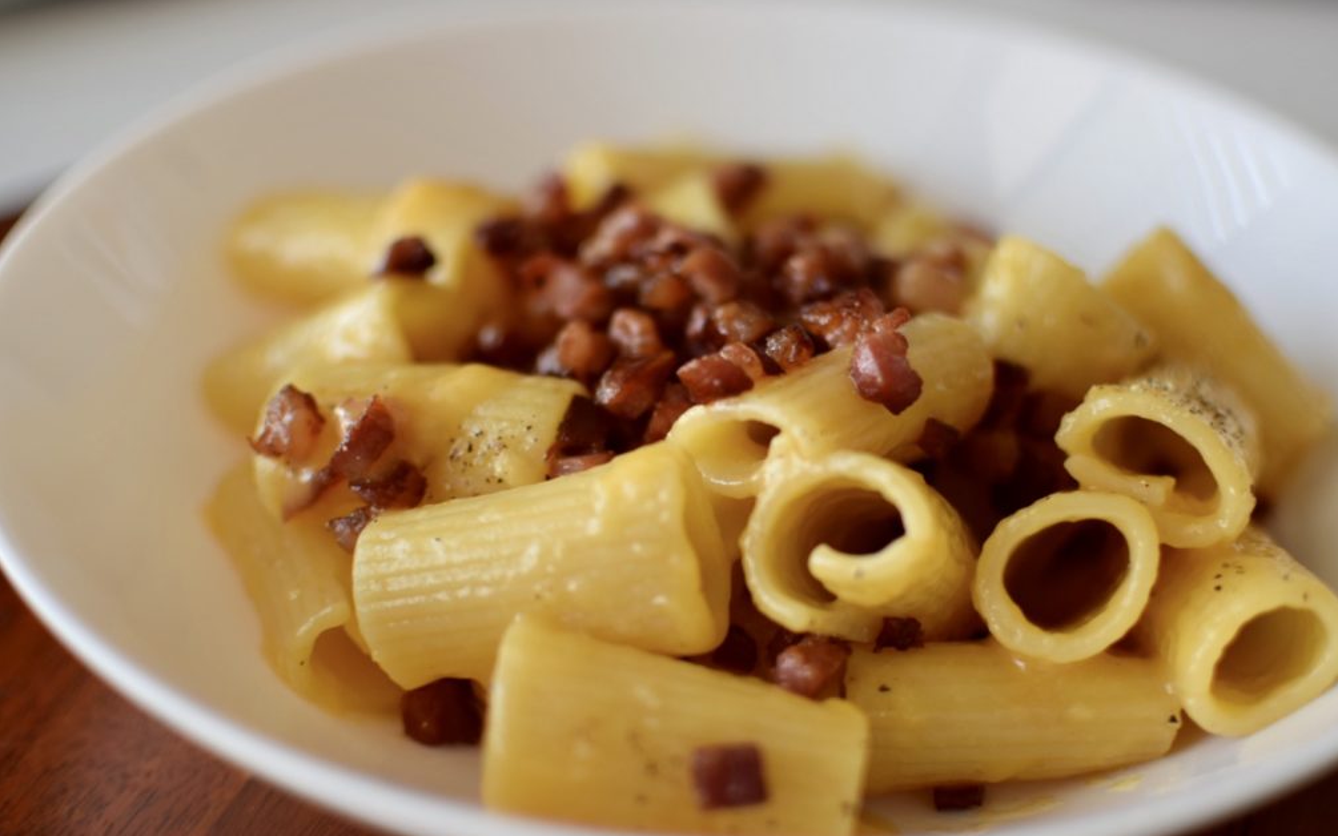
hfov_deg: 37.2
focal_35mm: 55
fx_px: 1988
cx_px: 680
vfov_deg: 23.8
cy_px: 407
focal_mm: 35
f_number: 1.8
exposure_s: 1/160
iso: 100
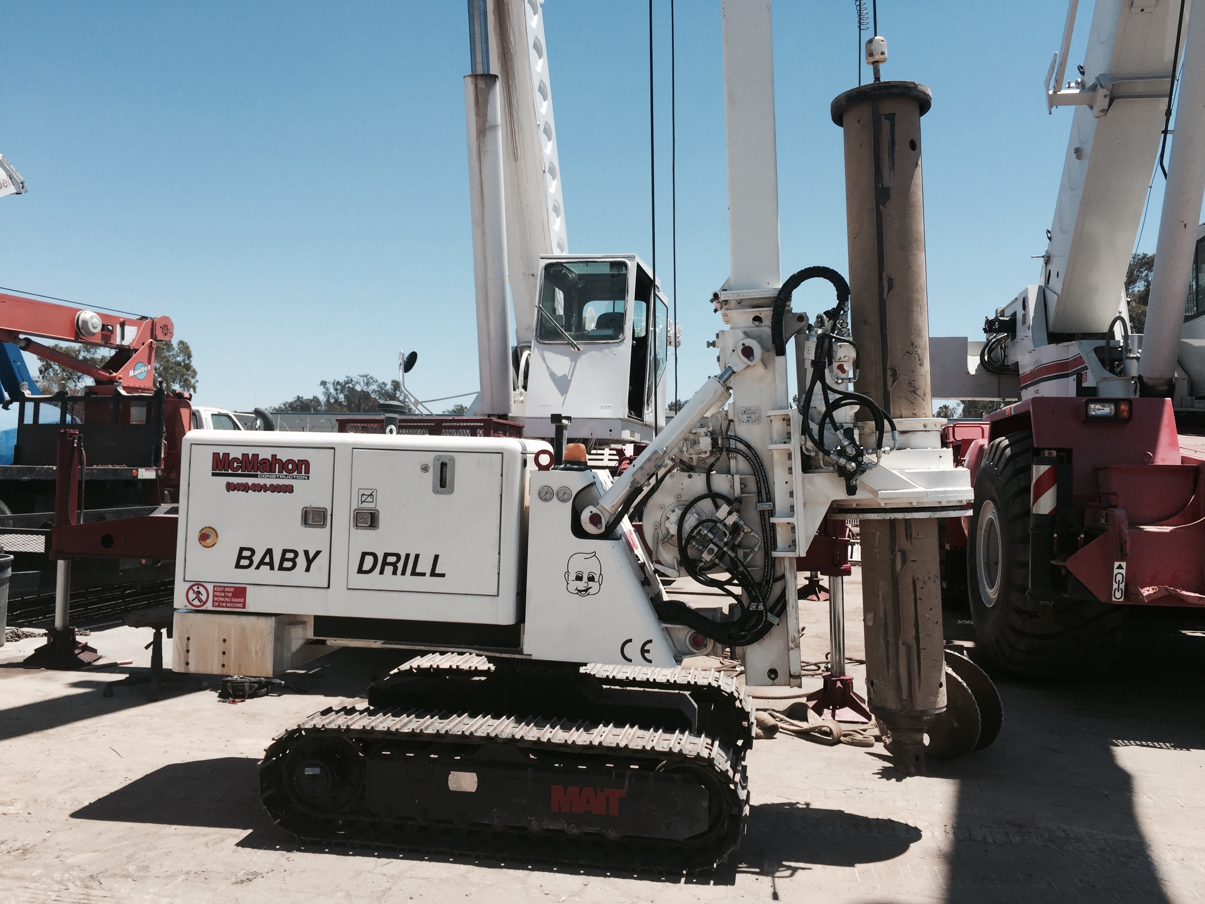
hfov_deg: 61.7
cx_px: 602
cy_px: 452
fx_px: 1010
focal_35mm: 29
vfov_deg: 48.2
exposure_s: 1/1464
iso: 32
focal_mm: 4.15
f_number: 2.2
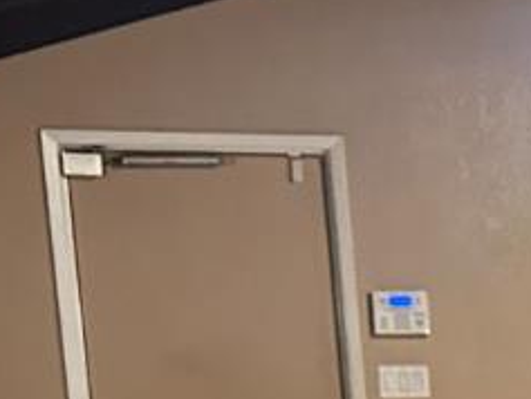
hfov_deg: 10.5
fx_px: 2333
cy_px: 743
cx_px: 1400
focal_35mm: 152
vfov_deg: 9.3
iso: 640
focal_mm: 6.86
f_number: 1.78
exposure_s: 1/40
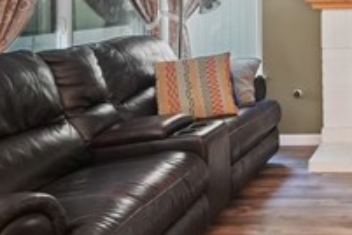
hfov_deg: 32.0
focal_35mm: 51
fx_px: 499
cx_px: 427
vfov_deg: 25.1
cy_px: -6
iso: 2000
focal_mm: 16
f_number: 4
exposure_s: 1/15
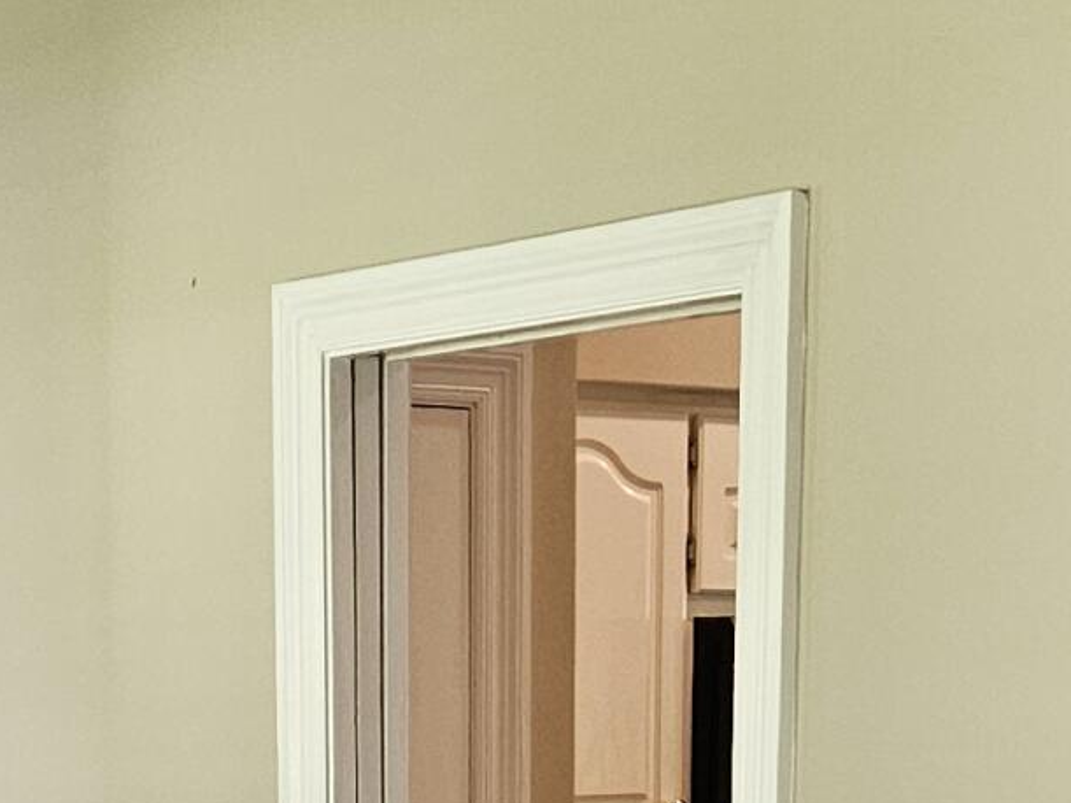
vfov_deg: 12.2
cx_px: 209
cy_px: 1341
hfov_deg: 17.3
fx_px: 3495
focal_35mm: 113
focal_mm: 5.4
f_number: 1.8
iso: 250
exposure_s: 1/120
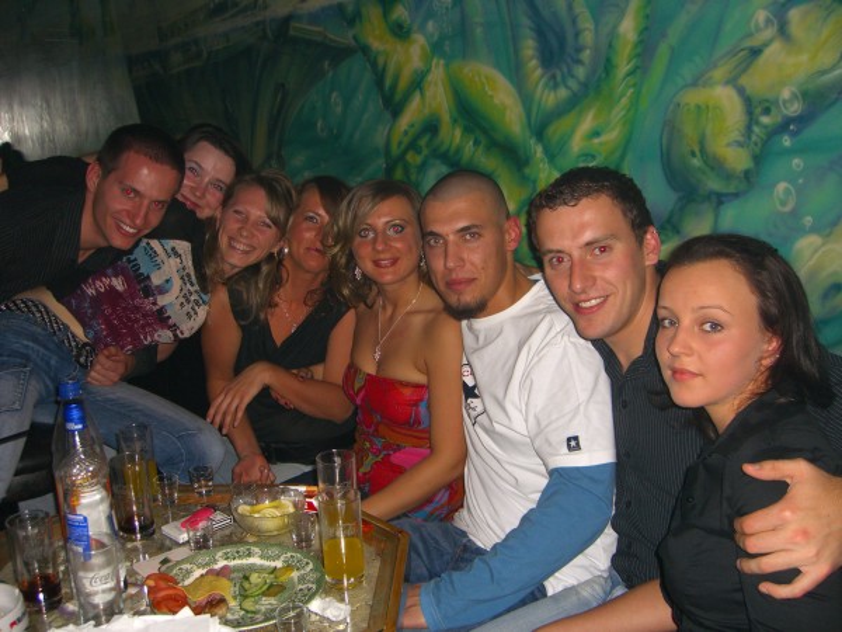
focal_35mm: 38
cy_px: 316
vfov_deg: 37.7
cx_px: 421
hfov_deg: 49.0
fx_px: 924
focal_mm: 7.9
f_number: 2.8
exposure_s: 1/60
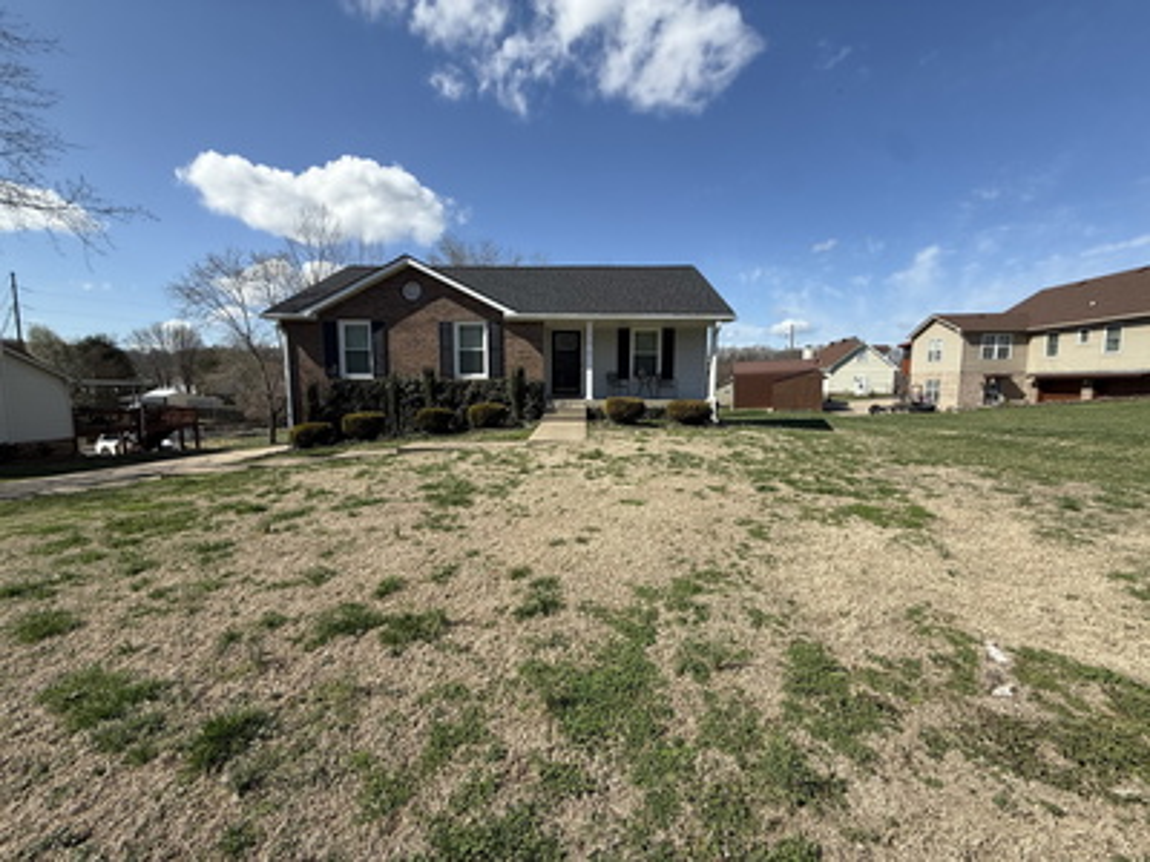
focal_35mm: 14
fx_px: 465
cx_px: 575
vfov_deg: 85.7
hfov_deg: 102.1
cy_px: 431
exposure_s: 1/1901
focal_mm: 2.22
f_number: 2.2
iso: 50
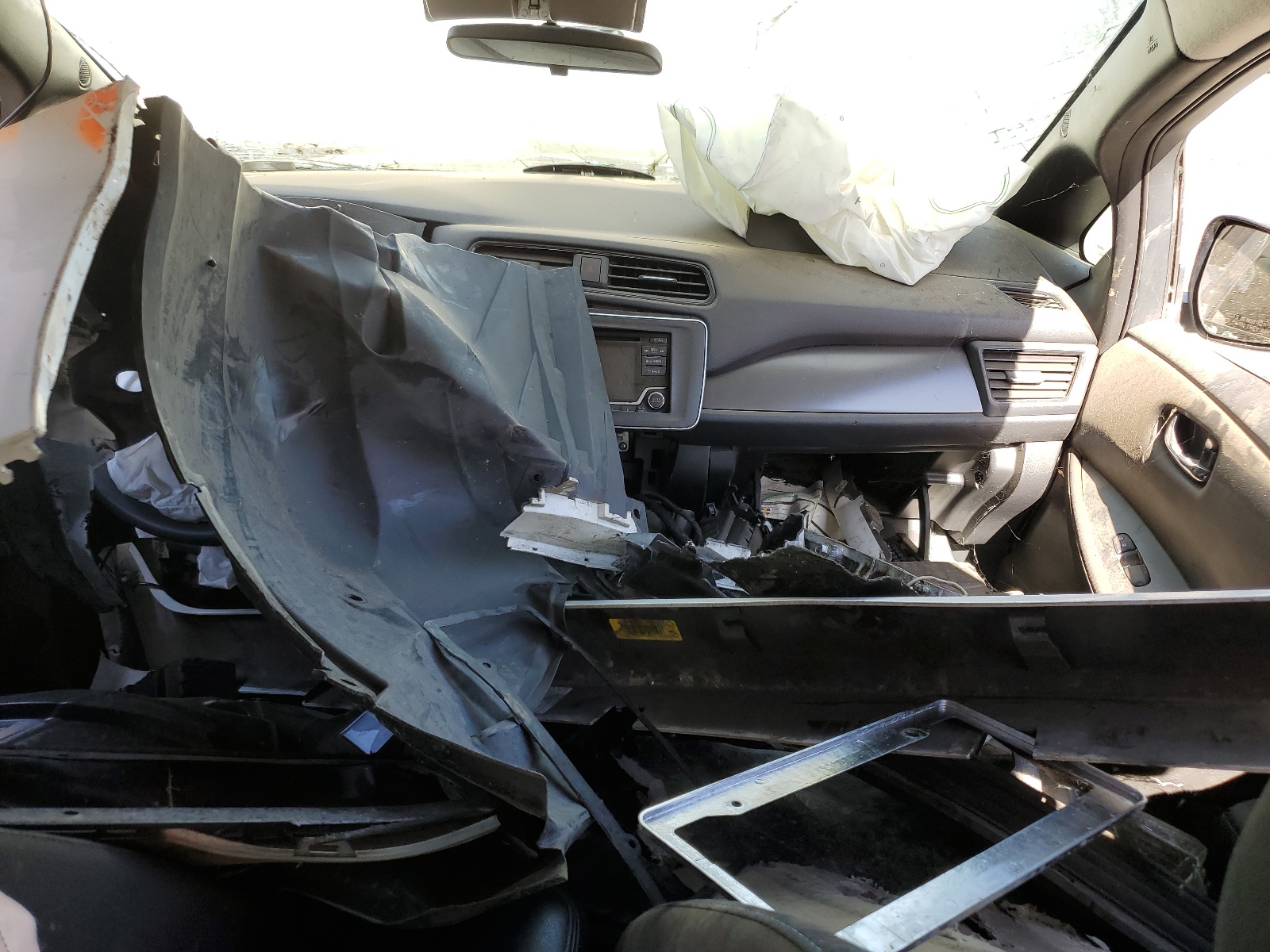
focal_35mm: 26
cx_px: 635
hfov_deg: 67.3
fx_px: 954
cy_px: 476
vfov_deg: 53.1
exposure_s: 1/256
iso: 50
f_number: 1.5
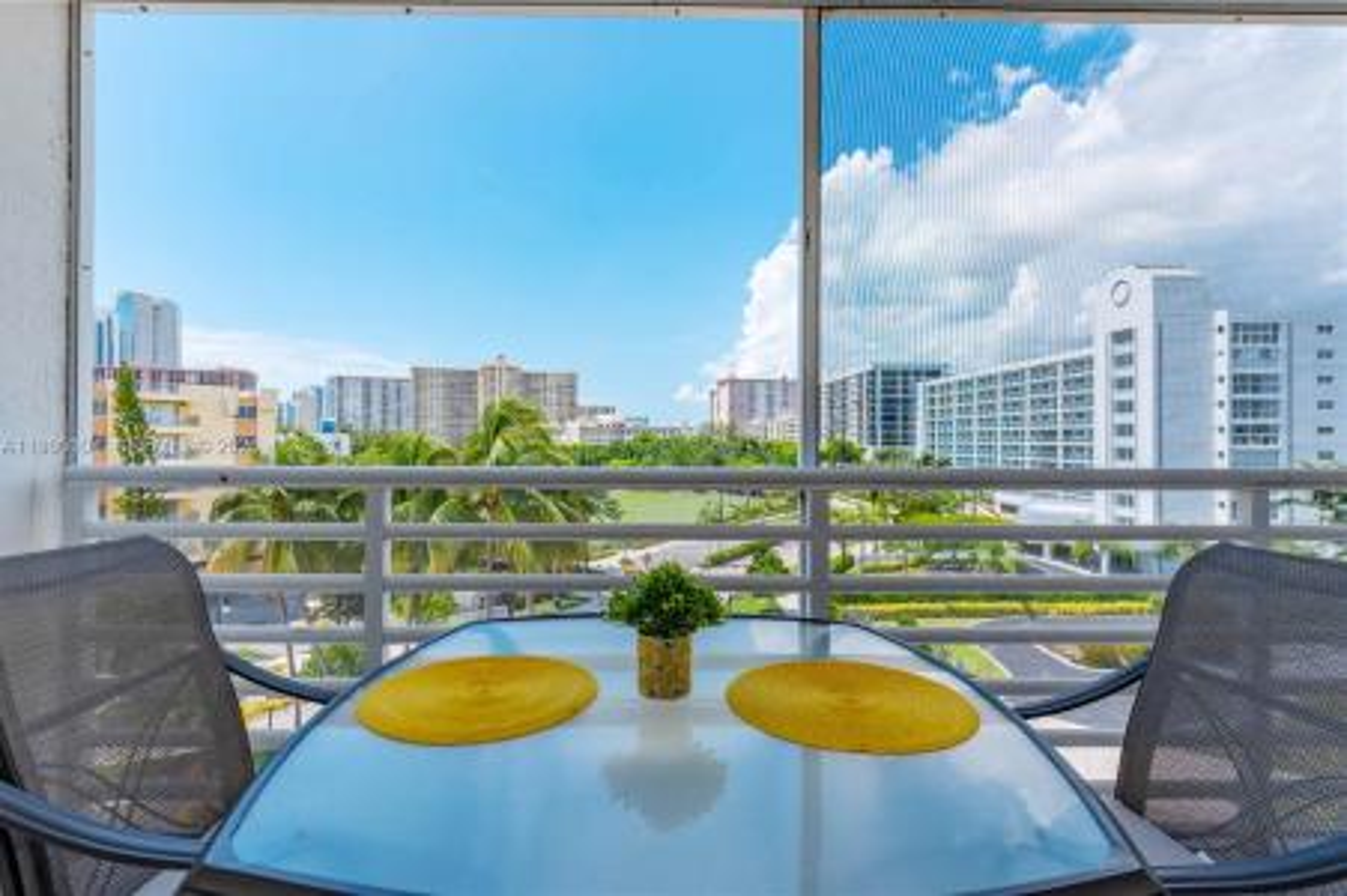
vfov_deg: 70.4
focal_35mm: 17
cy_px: 448
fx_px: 636
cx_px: 674
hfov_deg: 93.3
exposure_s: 1/1250
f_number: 7.1
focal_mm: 17
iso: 320
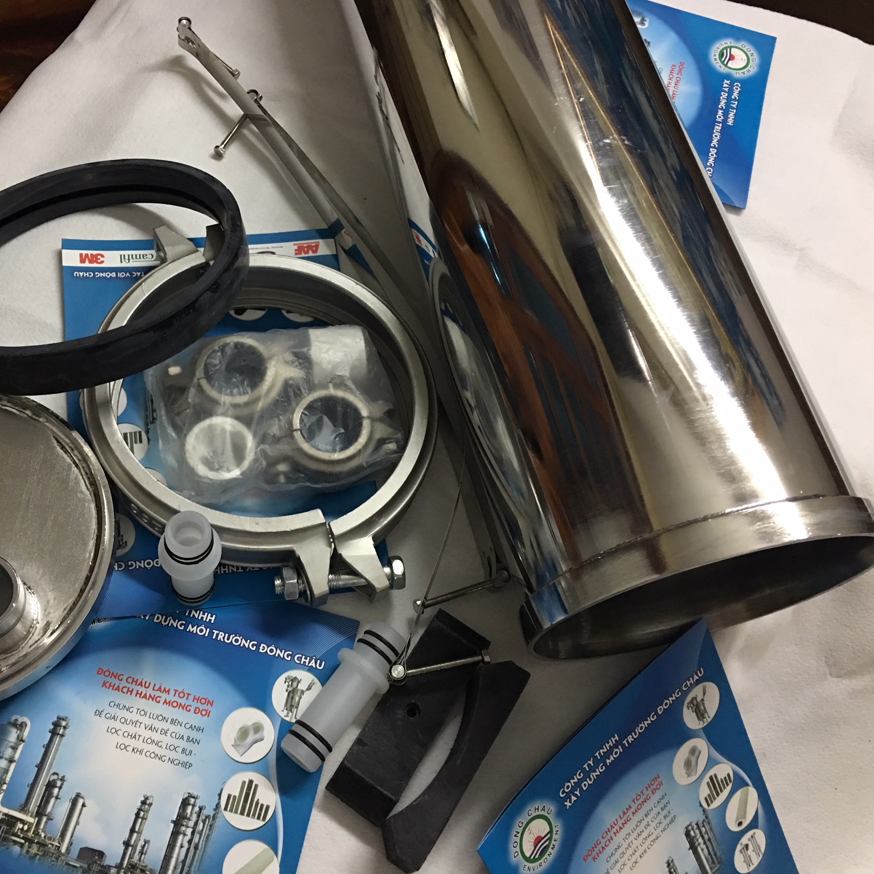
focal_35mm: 35
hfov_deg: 46.8
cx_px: 327
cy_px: 429
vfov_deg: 47.2
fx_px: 1000
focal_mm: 4.15
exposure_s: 1/10
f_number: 2.2
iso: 80
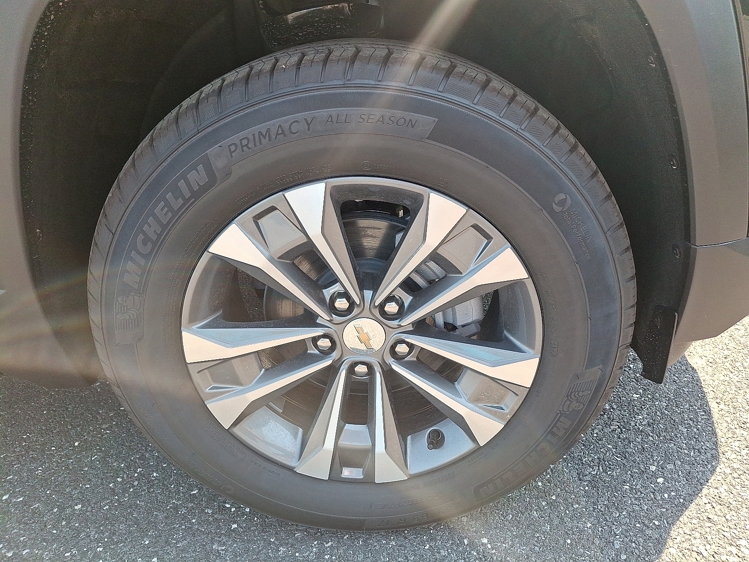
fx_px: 541
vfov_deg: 54.9
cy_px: 281
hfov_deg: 69.4
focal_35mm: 25
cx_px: 374
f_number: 1.8
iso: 30
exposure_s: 1/294
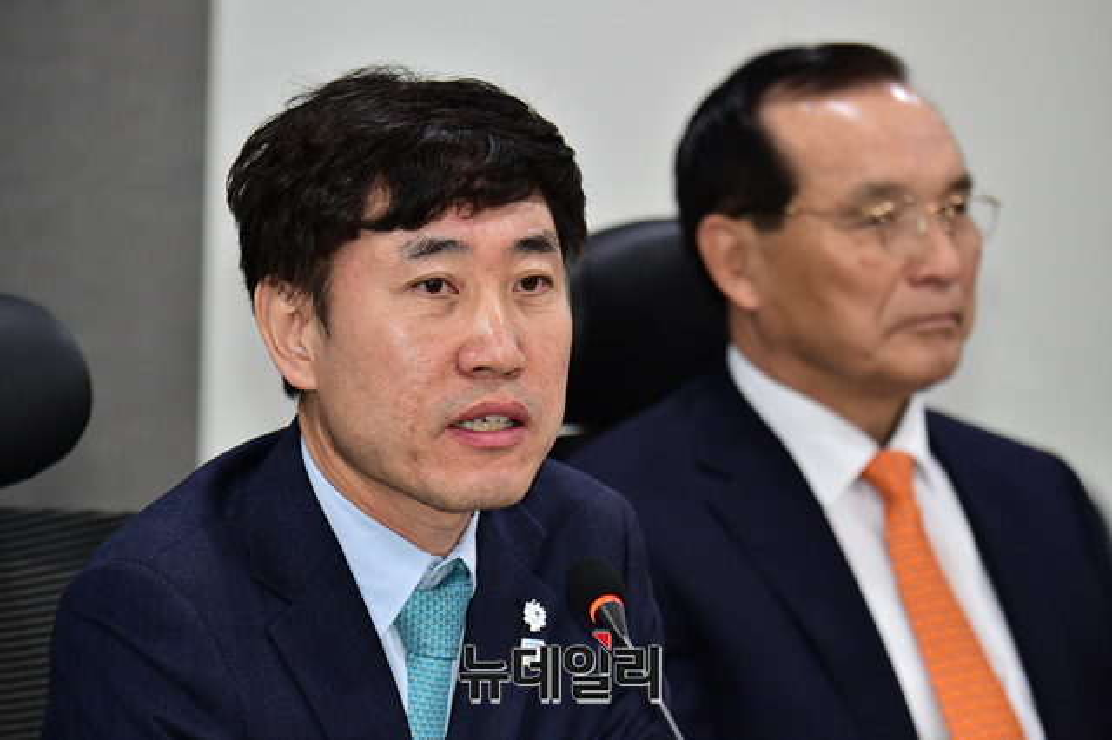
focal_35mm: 290
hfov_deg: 7.1
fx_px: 8953
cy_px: 370
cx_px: 556
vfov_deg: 4.7
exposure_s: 1/250
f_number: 5.6
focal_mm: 290
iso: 4000
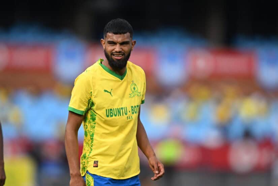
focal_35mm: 600
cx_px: 139
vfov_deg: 2.3
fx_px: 4633
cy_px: 93
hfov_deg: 3.4
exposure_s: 1/1000
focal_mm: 400
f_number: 3.2
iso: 500
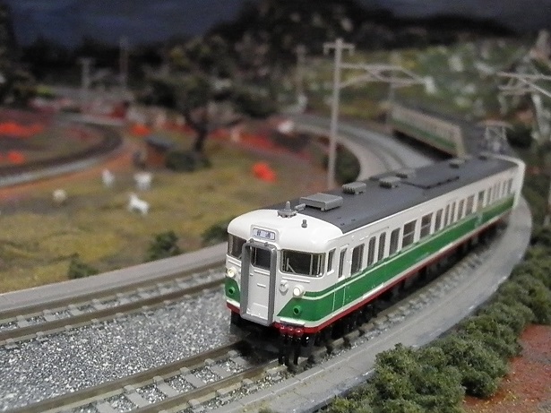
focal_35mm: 41
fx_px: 652
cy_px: 206
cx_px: 276
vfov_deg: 35.1
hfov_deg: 45.8
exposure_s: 1/100
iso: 3200
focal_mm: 7.3
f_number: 3.9
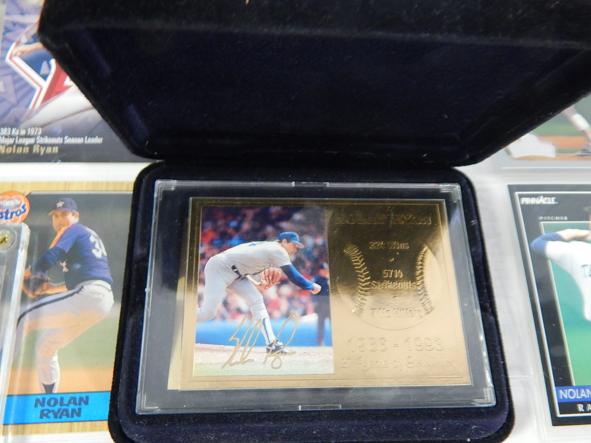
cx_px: 296
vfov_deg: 45.4
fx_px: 529
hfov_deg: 58.4
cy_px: 222
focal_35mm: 31
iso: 400
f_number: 3.2
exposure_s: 1/20
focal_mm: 5.6
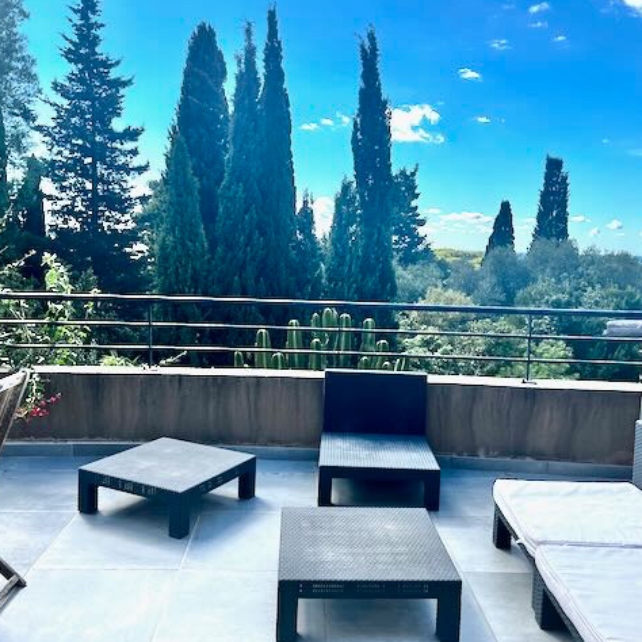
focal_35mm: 31
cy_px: 321
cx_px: 332
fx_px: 650
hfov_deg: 52.5
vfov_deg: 52.5
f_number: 1.6
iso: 50
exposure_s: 1/1695
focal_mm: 5.1
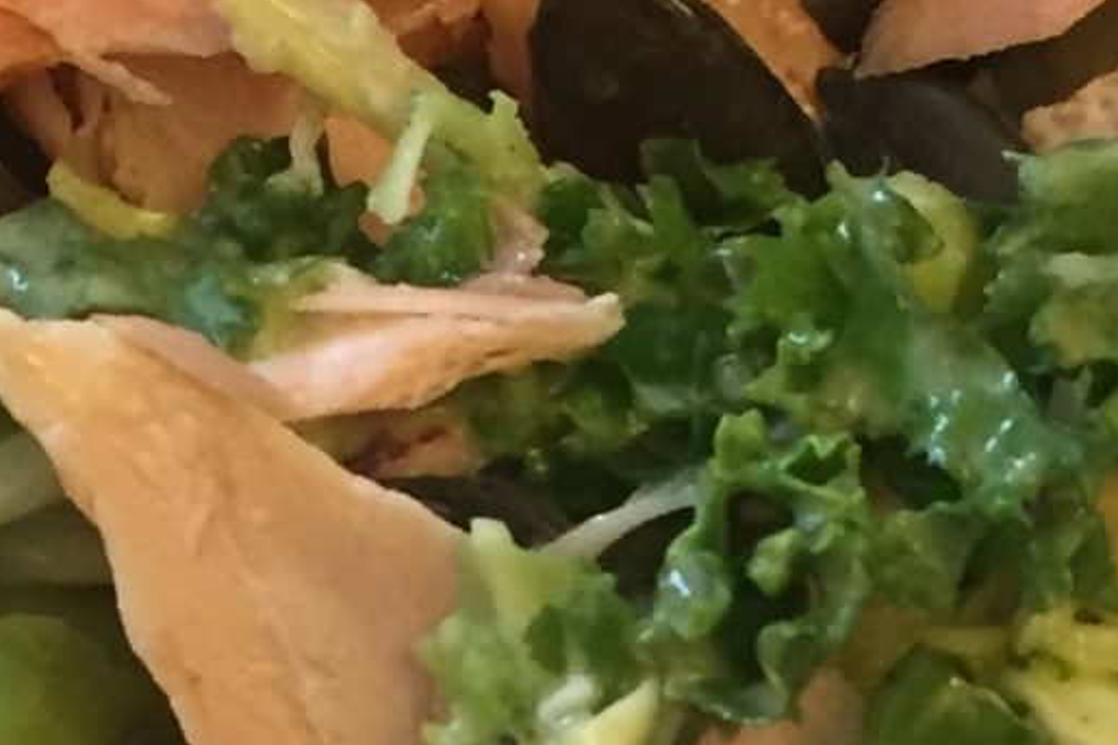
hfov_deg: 13.7
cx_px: 549
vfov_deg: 9.1
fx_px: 4657
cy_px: 730
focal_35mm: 150
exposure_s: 1/33
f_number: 2.2
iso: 250
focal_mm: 4.15
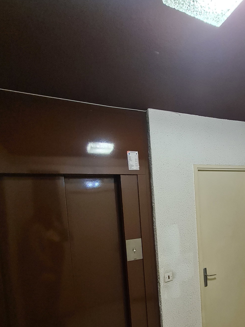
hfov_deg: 60.8
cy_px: 216
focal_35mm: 21
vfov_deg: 76.7
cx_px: 176
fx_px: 198
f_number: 2.2
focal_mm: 2.2
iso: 640
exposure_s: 1/33
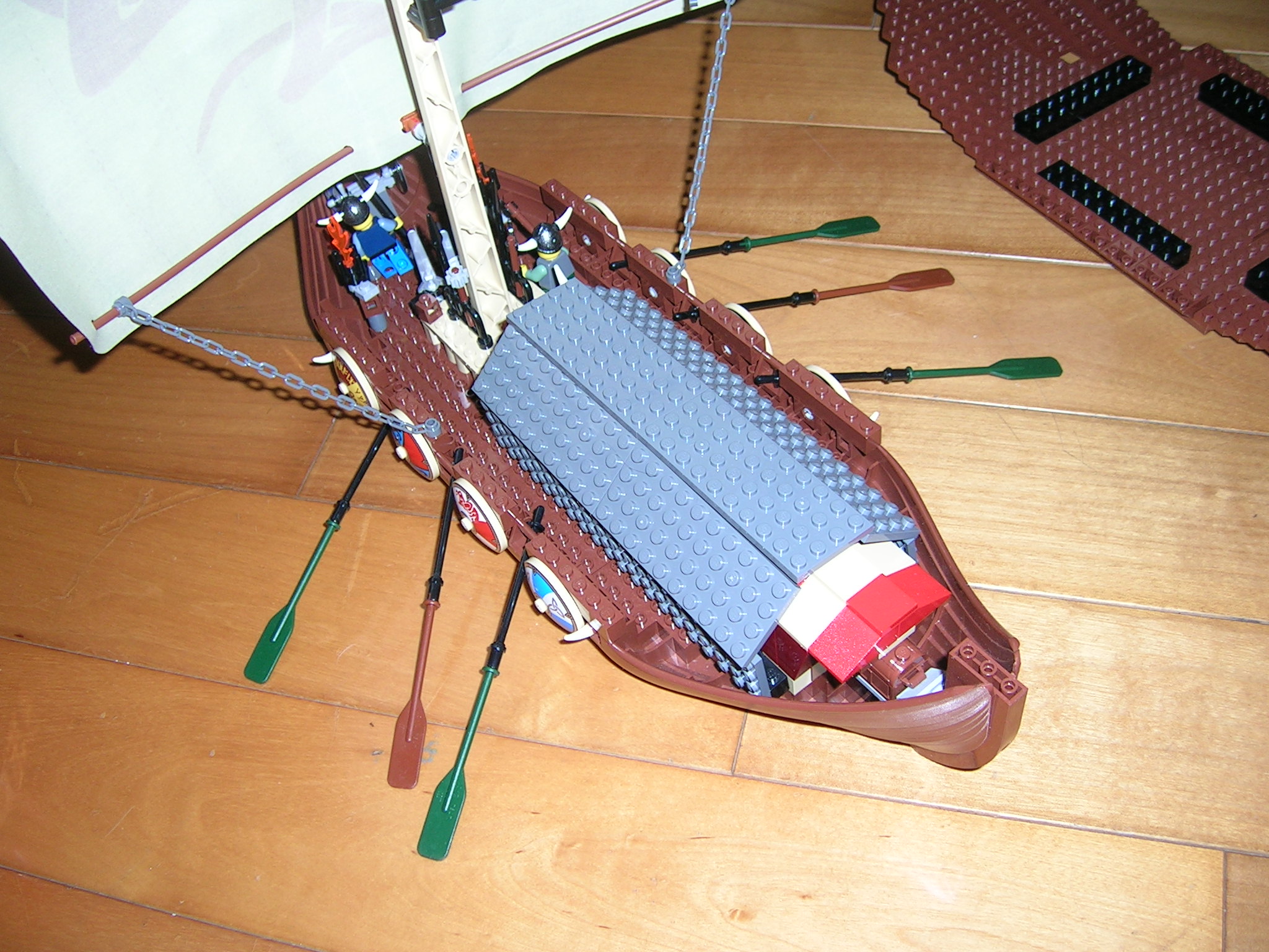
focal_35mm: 35
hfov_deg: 52.6
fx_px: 1283
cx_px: 634
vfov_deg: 40.7
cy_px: 476
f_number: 2.8
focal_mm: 5.4
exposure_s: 1/60.1
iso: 50
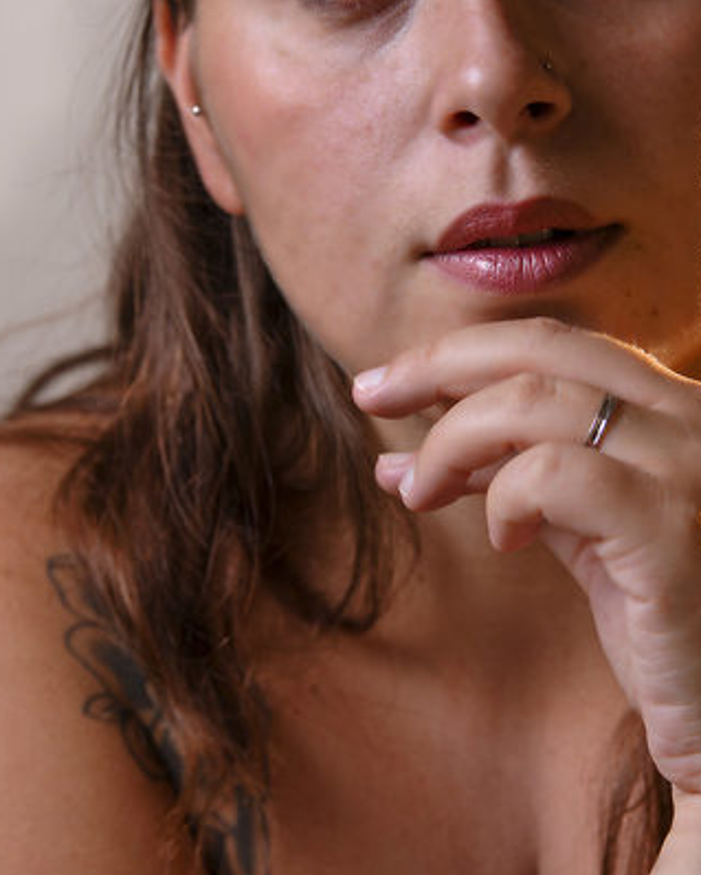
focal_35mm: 237
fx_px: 6139
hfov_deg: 6.5
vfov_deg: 8.1
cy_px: 358
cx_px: 427
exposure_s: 1/200
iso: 100
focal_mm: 112
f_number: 5
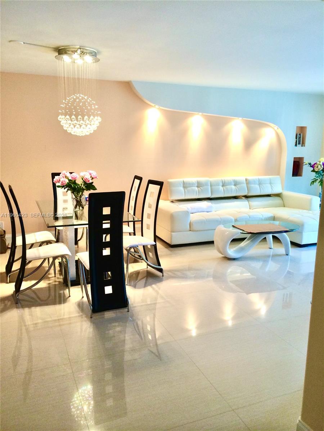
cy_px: 216
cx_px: 162
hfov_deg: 46.8
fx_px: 374
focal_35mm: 30
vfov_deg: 60.0
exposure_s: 1/30
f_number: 2.2
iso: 50
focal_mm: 4.12
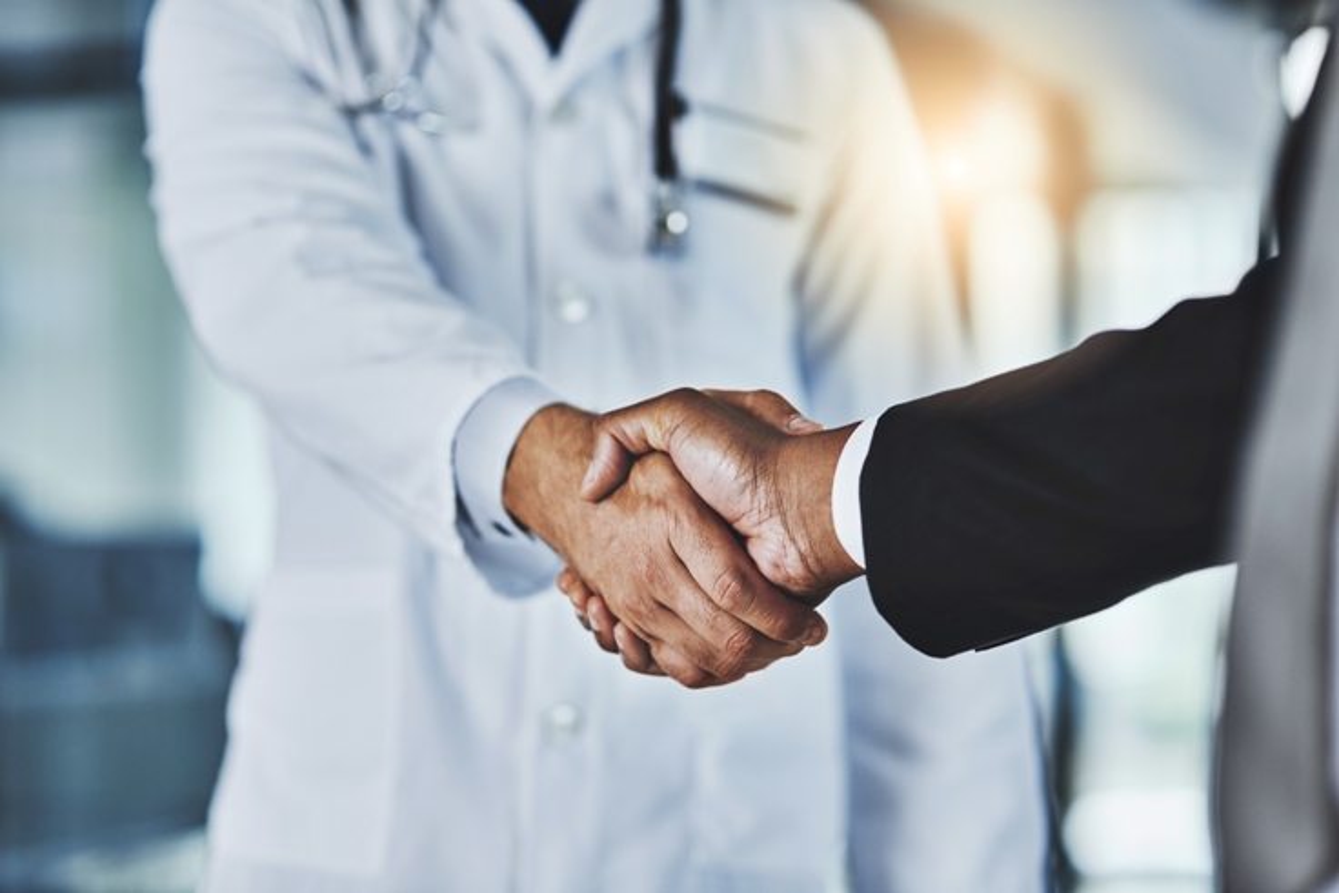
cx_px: 670
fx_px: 3162
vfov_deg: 16.1
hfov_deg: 23.9
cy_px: 446
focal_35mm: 85
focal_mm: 85
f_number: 2
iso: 400
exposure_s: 1/320
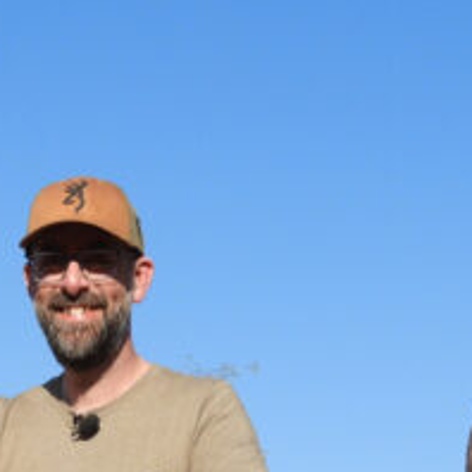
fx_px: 1851
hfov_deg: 14.5
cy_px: 513
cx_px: 231
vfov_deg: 14.2
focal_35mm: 120
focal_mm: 6.3
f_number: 3.8
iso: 100
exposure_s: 1/800
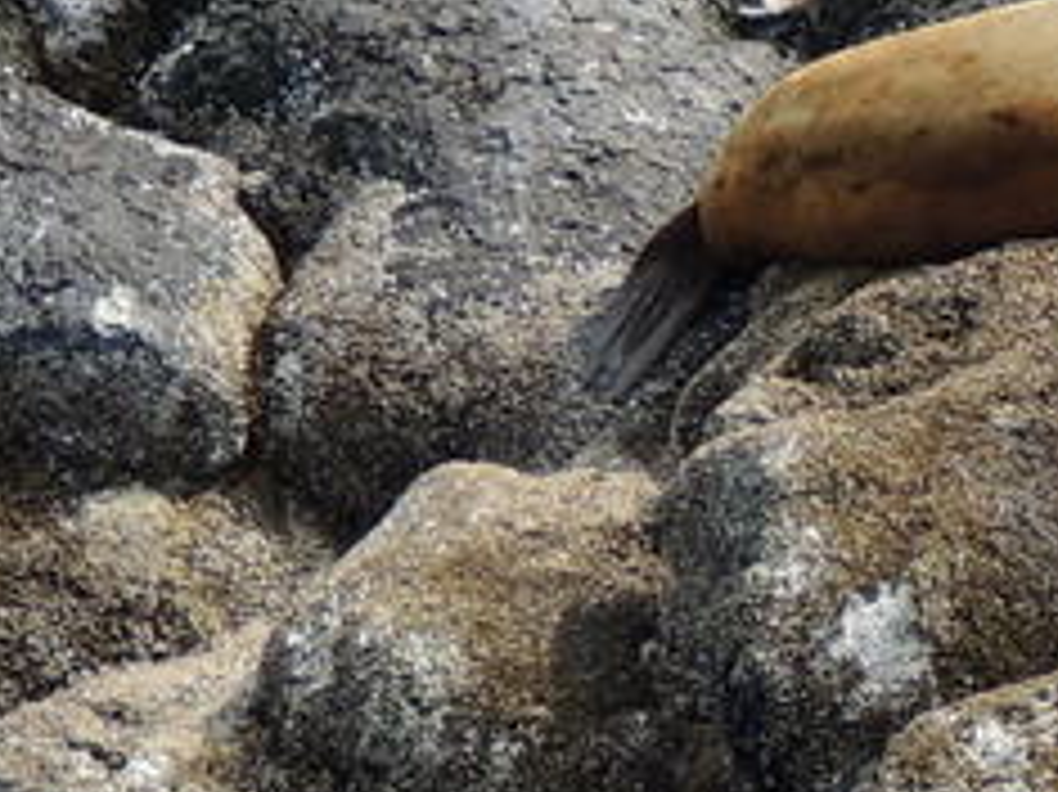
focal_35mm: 997
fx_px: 30457
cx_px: 2319
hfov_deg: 2.0
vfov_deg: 1.5
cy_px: -590
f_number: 4.6
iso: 100
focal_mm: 35.6
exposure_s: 1/320
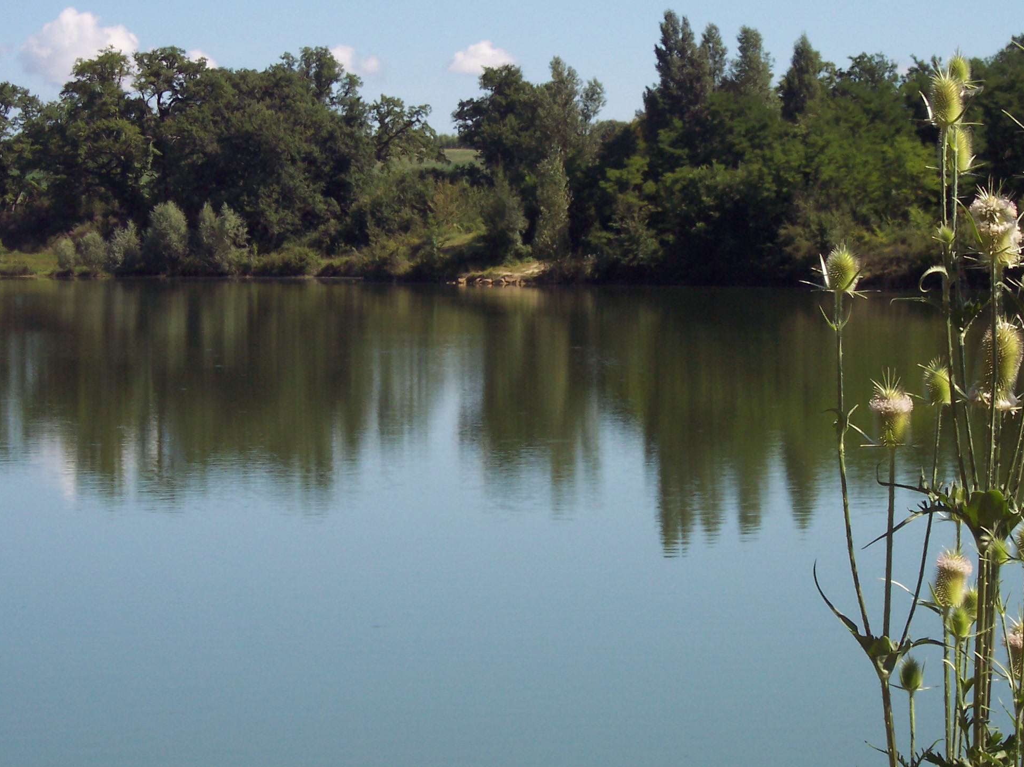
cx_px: 479
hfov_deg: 16.6
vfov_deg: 12.4
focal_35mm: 119
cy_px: 292
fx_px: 3518
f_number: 6.7
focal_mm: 18.7
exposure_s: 1/350
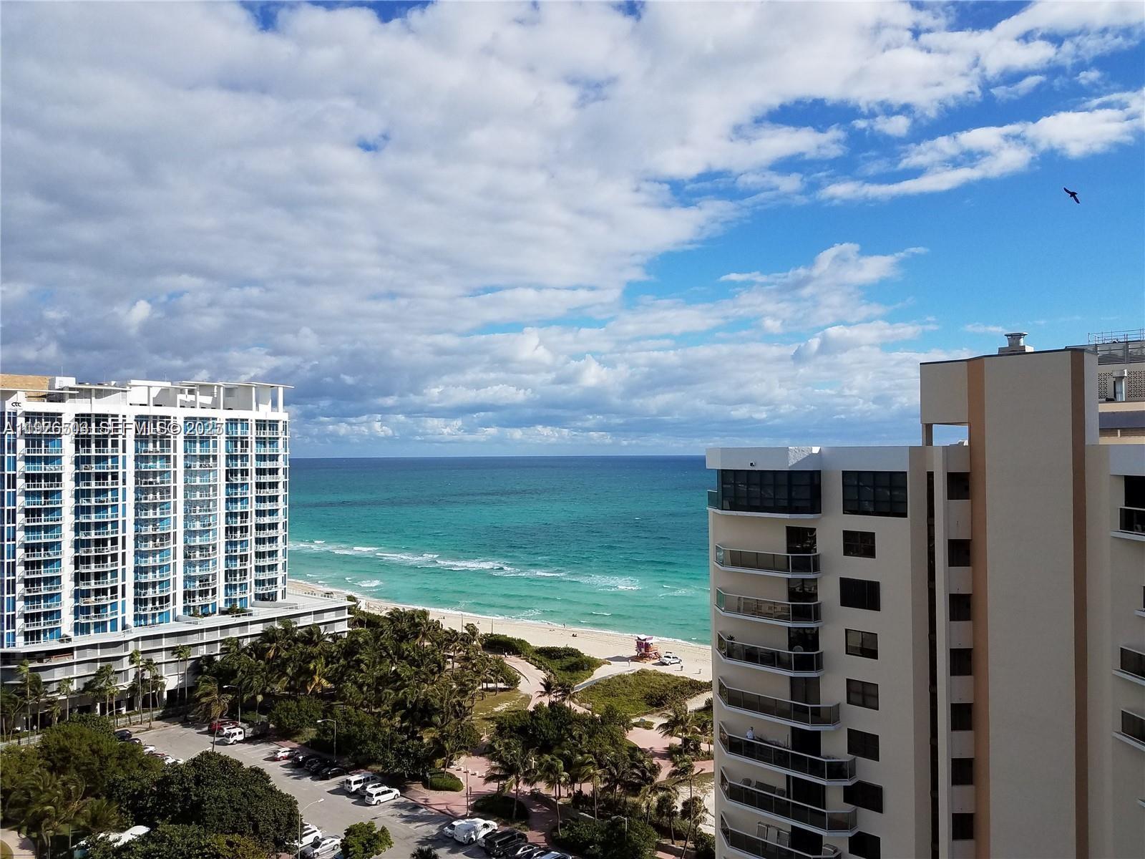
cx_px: 572
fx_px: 860
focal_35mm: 26
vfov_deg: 53.1
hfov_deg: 67.3
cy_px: 430
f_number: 1.7
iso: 40
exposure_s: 1/3448
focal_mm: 4.2
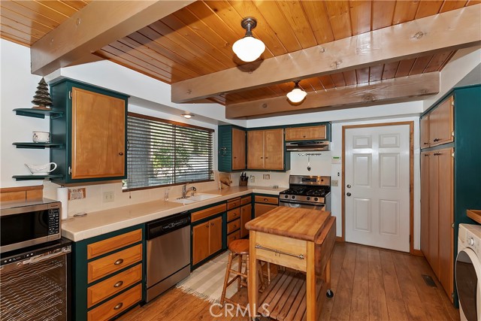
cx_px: 240
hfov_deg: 100.4
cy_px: 160
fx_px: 200
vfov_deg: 77.4
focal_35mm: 15
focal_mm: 10
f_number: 8
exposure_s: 1/30
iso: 400
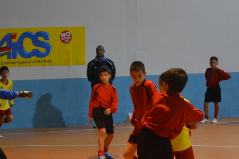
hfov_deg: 13.4
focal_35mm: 153
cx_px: 120
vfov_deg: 9.0
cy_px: 111
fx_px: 1015
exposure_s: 1/160
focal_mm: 55
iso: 3200
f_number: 4
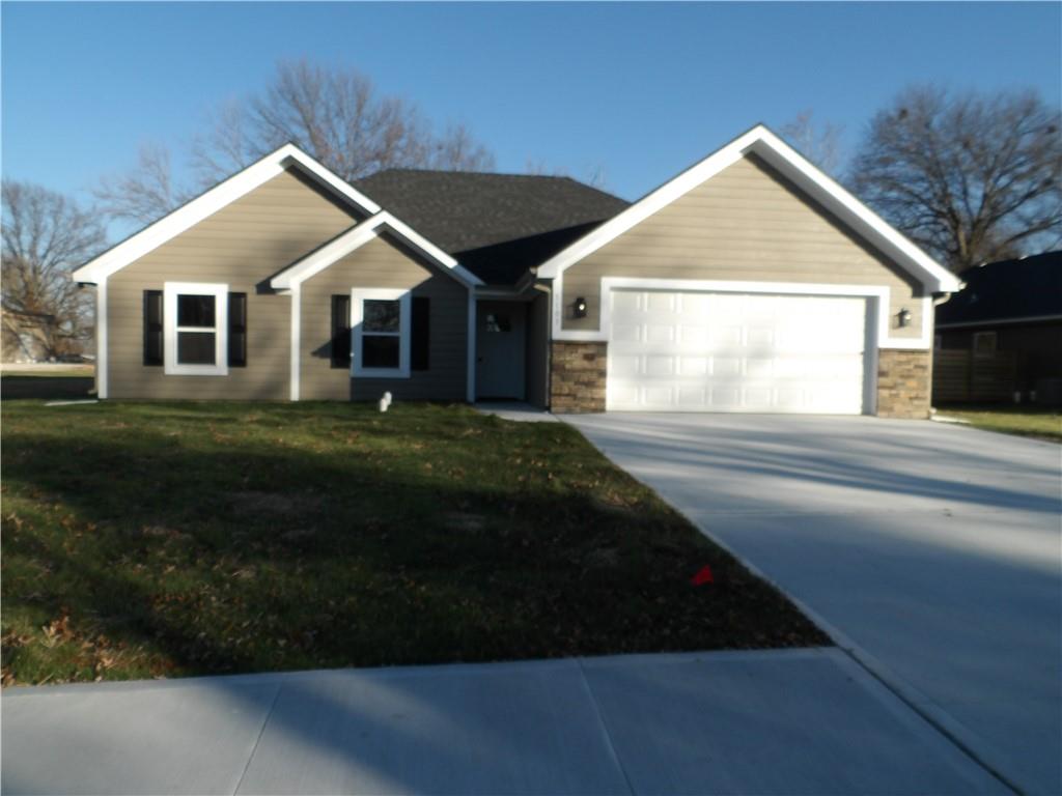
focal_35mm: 23
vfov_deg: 58.9
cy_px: 398
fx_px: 706
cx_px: 531
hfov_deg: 73.9
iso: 100
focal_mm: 4.2
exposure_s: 1/486
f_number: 4.1
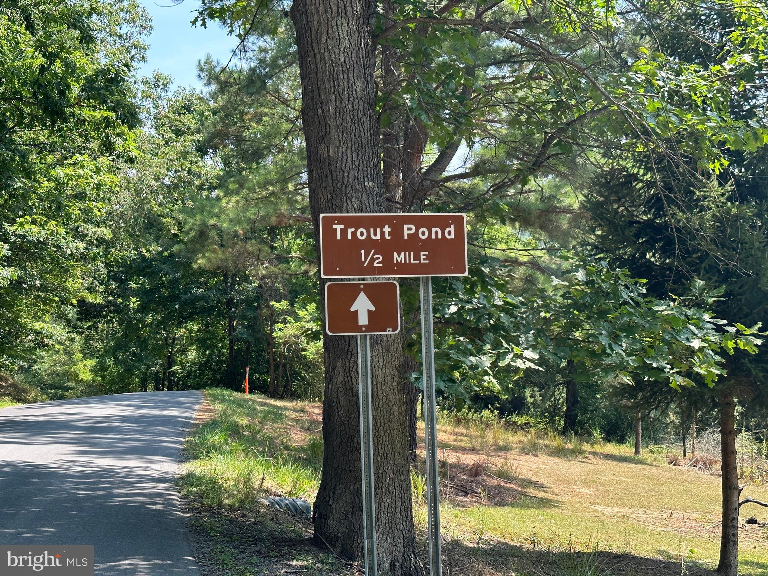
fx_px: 1065
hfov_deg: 39.7
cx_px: 384
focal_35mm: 48
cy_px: 288
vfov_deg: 30.3
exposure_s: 1/568
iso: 64
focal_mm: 6.86
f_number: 1.78
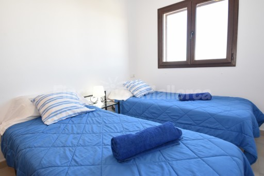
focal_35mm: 18
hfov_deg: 90.0
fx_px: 132
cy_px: 88
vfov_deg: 67.3
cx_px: 132
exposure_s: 1/60
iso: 400
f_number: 4
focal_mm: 12
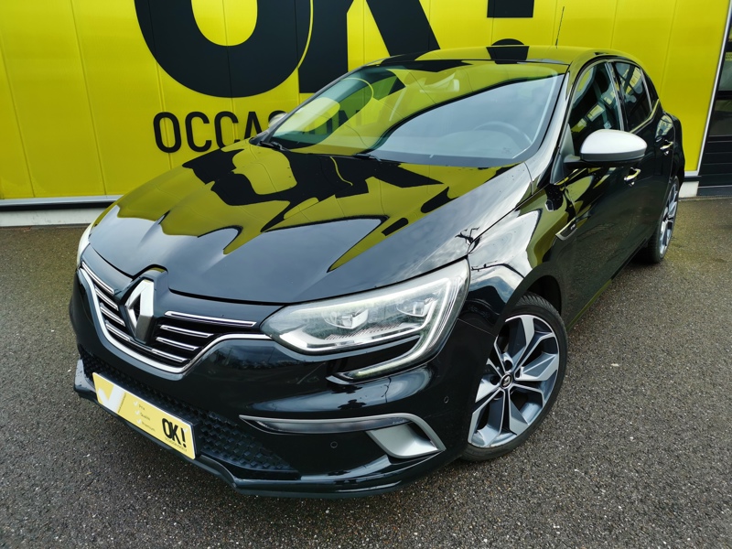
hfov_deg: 65.3
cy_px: 274
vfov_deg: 51.4
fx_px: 571
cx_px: 366
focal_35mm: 27
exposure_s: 1/351
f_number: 1.8
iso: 50
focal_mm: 5.58
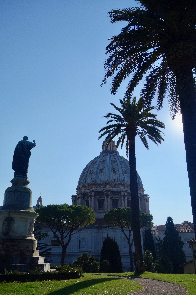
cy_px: 148
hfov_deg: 41.1
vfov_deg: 58.7
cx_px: 98
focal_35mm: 32
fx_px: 261
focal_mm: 11.89
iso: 125
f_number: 6.3
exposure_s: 1/800
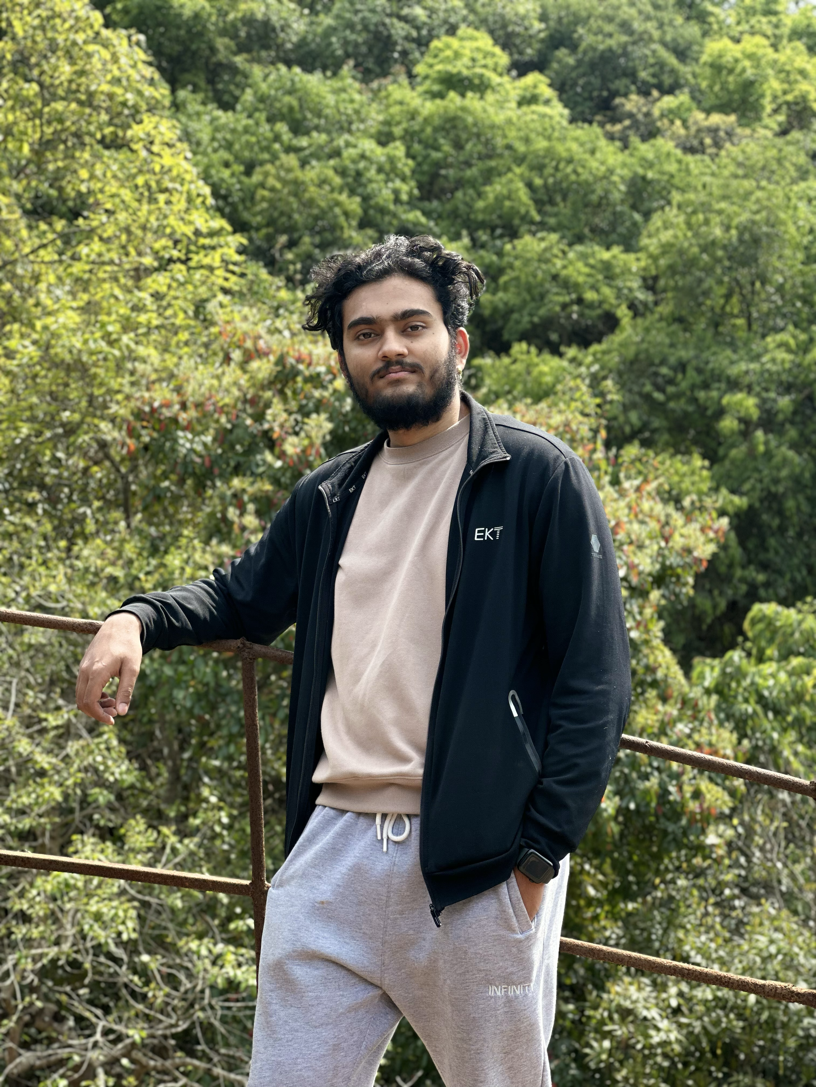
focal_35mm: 77
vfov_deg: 25.3
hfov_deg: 19.1
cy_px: 544
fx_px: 2420
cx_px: 408
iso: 25
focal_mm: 9
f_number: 2.8
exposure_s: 1/121
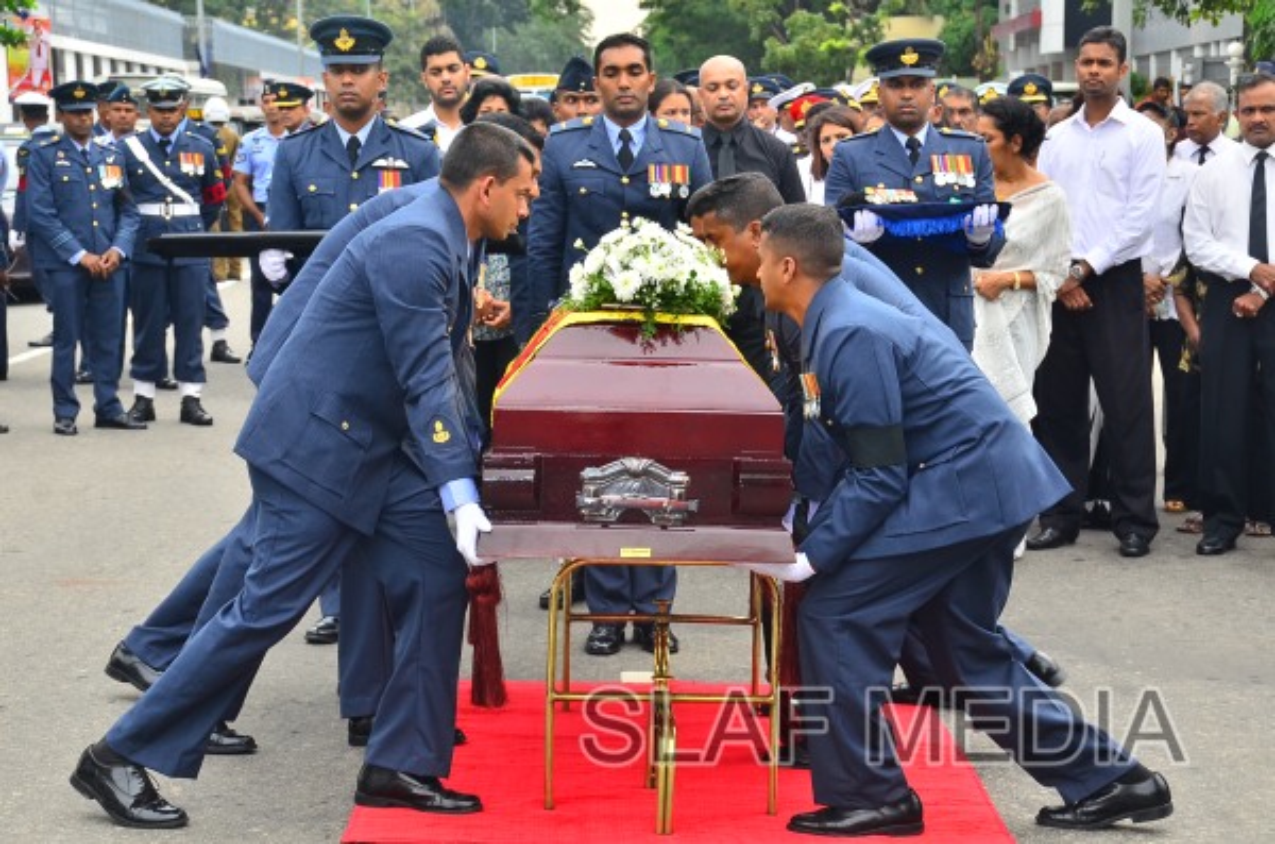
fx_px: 2915
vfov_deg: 16.5
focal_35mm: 82
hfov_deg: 24.7
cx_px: 638
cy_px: 422
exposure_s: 1/160
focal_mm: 55
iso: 250
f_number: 7.1
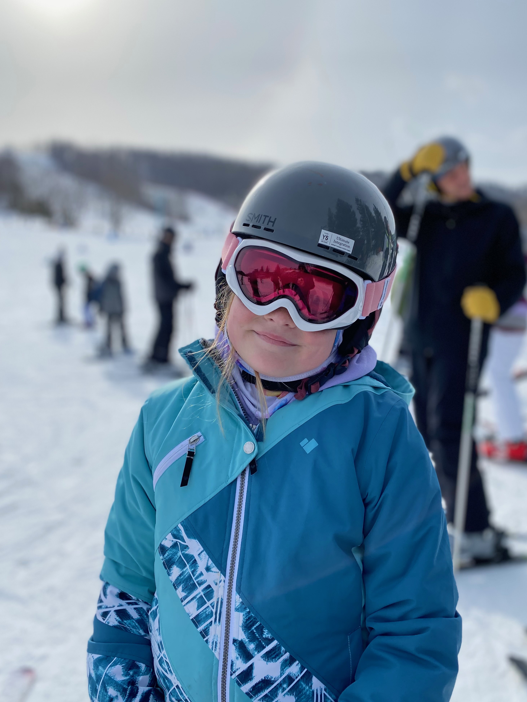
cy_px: 359
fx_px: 548
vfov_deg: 65.3
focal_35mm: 27
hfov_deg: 51.3
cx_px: 273
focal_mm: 4.25
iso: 32
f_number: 1.8
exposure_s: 1/3300
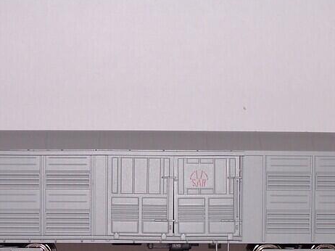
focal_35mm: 104
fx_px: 1006
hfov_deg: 18.9
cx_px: 173
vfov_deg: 14.1
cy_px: 199
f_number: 2.8
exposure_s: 1/90
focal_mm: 10.3
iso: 80
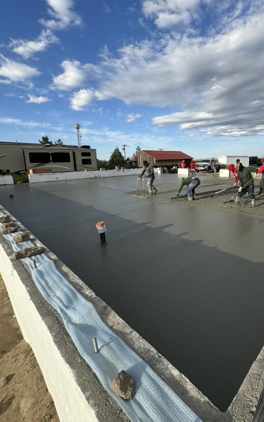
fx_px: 207
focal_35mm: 18
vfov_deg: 90.9
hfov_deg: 62.5
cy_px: 192
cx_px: 187
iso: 40
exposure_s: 1/1236
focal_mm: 2.22
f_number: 2.2
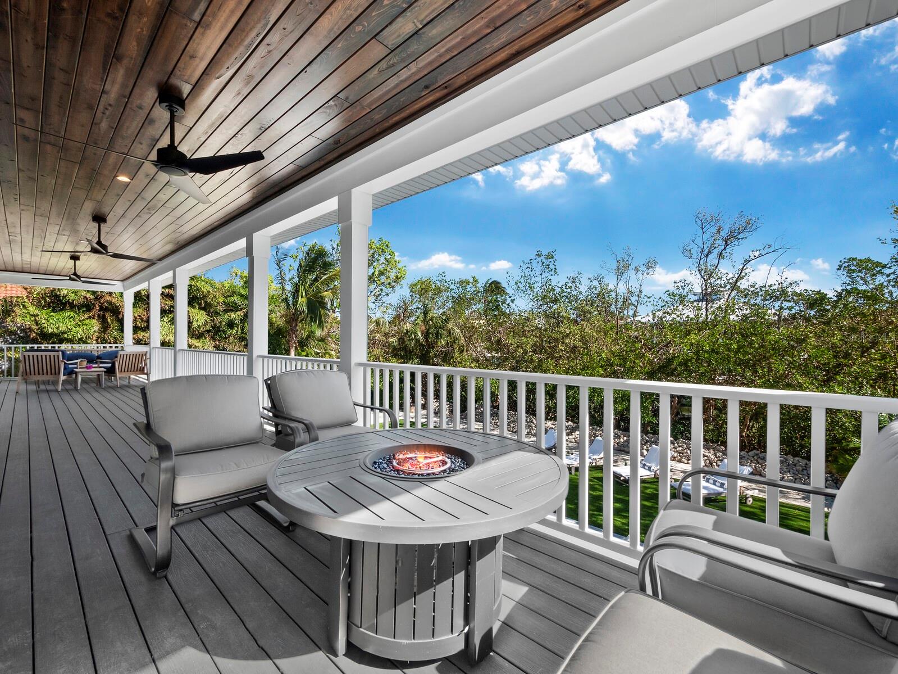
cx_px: 449
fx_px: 363
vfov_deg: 85.7
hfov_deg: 102.1
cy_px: 337
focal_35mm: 14
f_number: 11
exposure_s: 1/50
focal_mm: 7
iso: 400
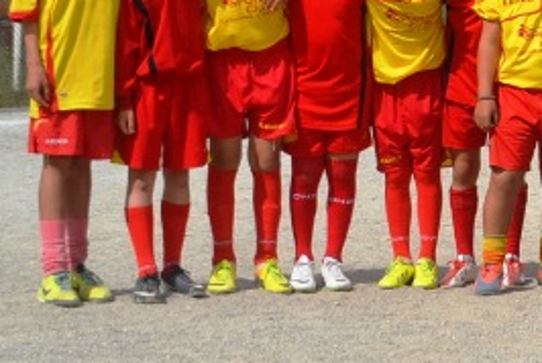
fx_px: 3043
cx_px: 968
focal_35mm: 202
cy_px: -81
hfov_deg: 9.7
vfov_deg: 6.8
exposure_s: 1/2000
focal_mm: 35
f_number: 7.1
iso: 360
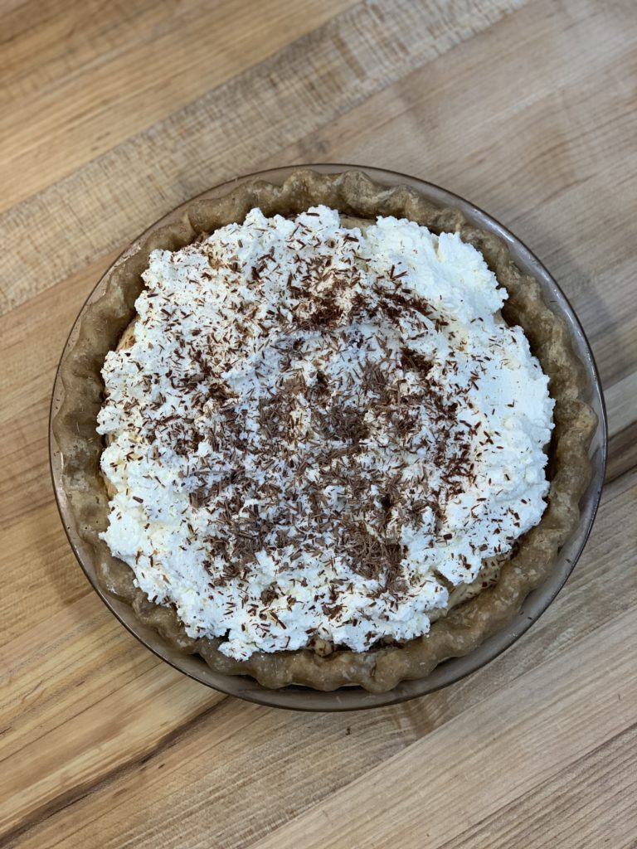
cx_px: 318
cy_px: 424
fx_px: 1276
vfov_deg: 36.8
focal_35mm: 52
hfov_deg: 28.0
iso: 100
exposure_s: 1/120
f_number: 2.4
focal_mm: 6
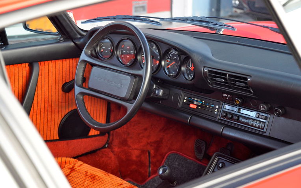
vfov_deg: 17.6
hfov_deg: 27.9
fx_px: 607
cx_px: 151
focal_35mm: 74
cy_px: 94
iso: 500
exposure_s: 1/50
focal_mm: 48
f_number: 4.5
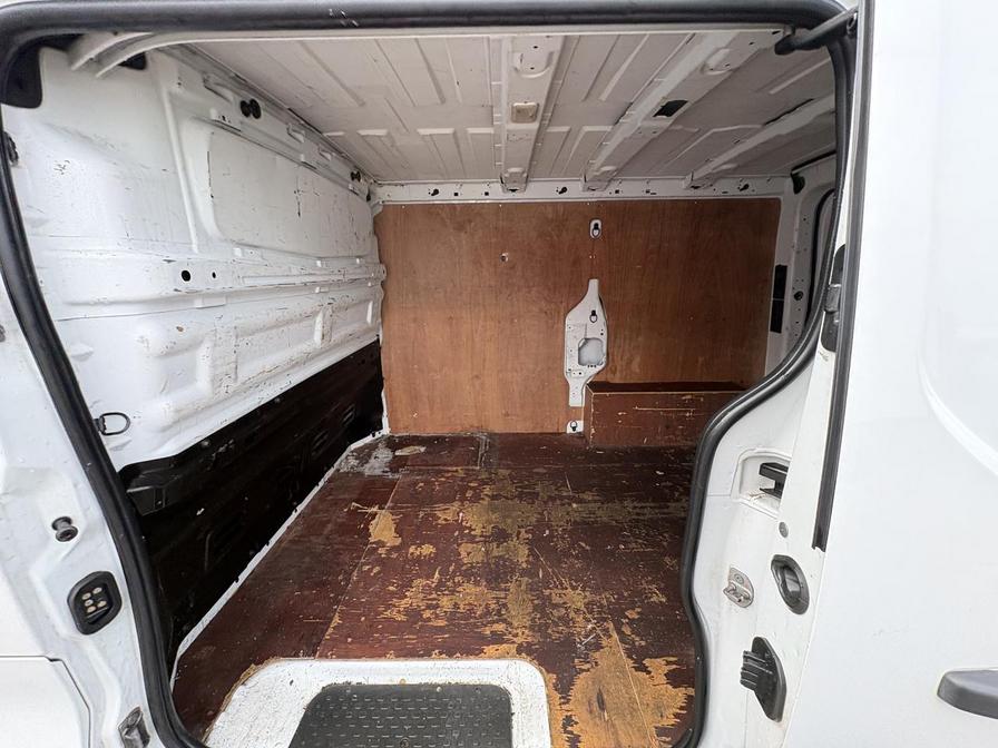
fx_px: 404
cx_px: 499
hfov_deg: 102.1
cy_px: 374
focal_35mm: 14
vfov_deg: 85.7
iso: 125
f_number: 2.2
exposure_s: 1/109
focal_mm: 2.22
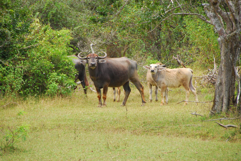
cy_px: 80
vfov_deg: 4.6
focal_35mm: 300
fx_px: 2011
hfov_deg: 6.9
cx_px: 120
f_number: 5.6
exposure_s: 1/125
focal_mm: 200
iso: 320
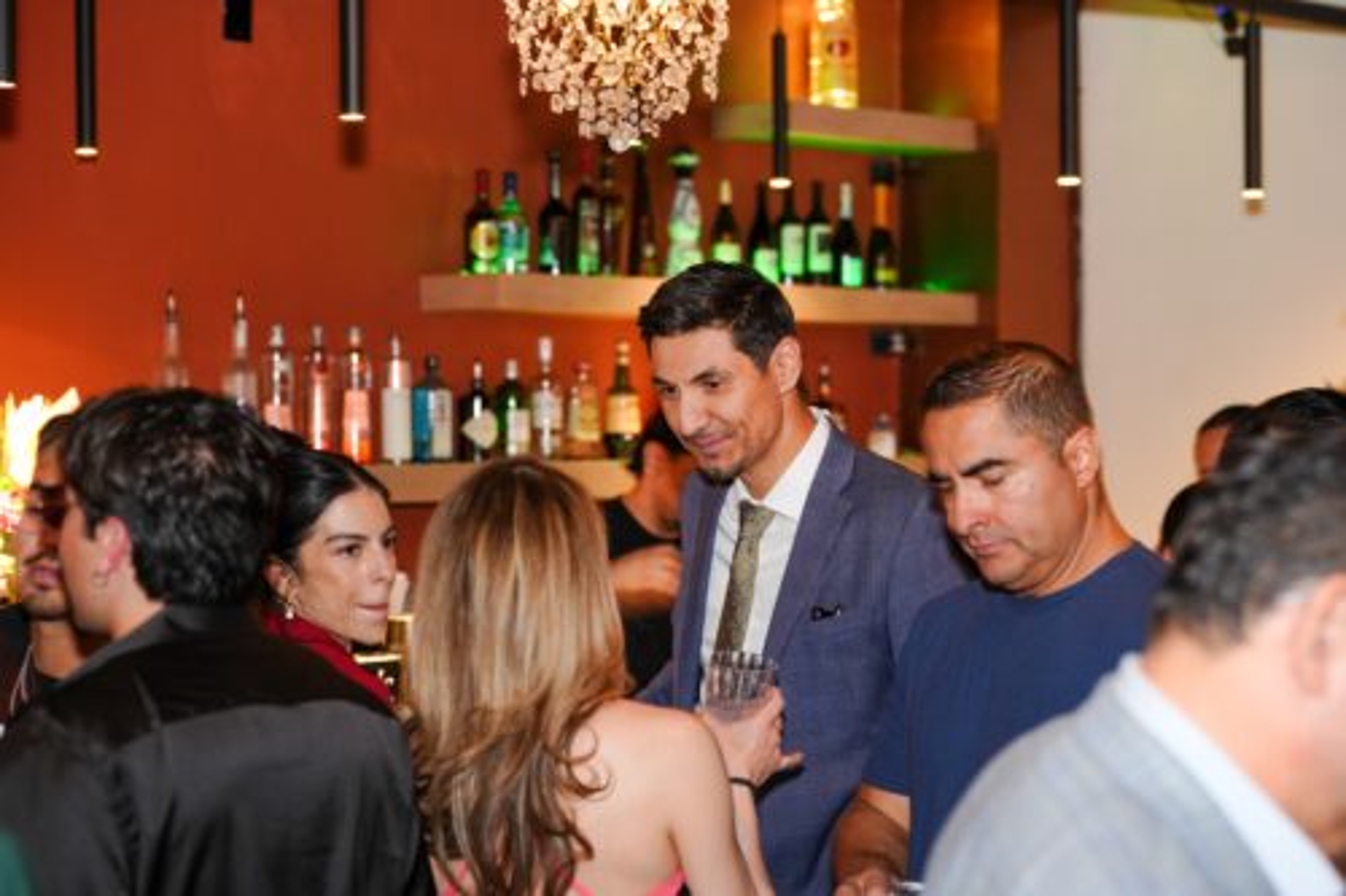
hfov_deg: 27.7
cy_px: 448
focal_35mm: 73
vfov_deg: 18.7
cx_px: 673
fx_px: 2728
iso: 800
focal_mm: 73
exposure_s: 1/8
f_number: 3.5
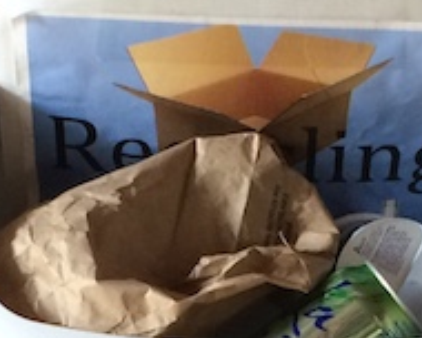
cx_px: 278
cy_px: 391
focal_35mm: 149
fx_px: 1861
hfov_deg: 12.9
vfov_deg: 10.2
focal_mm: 4.15
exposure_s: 1/30
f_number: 2.2
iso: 125
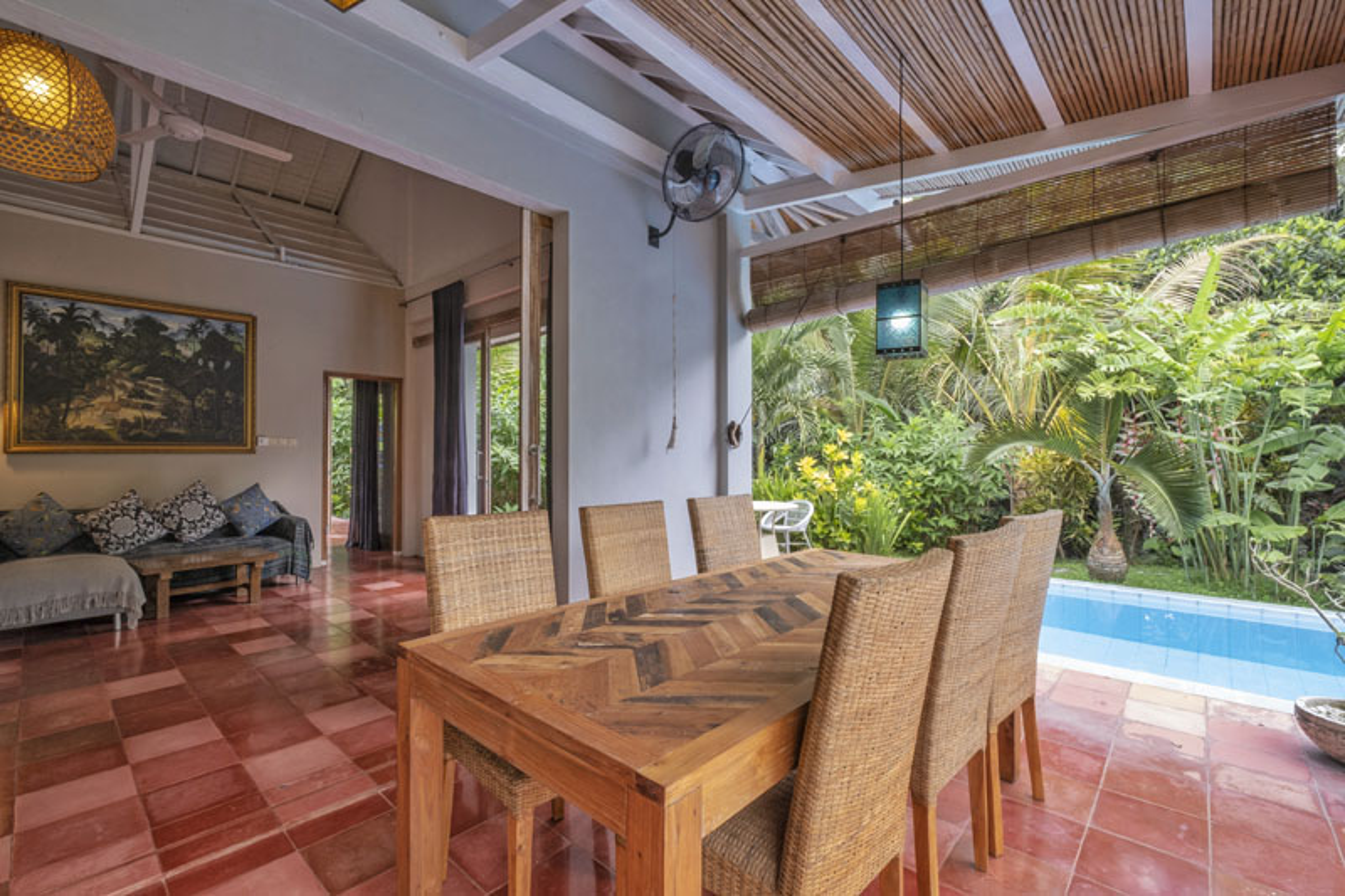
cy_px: 448
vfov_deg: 77.3
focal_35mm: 15
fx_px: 560
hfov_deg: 100.4
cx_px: 672
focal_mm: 10
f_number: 16
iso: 160
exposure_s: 1/2.5
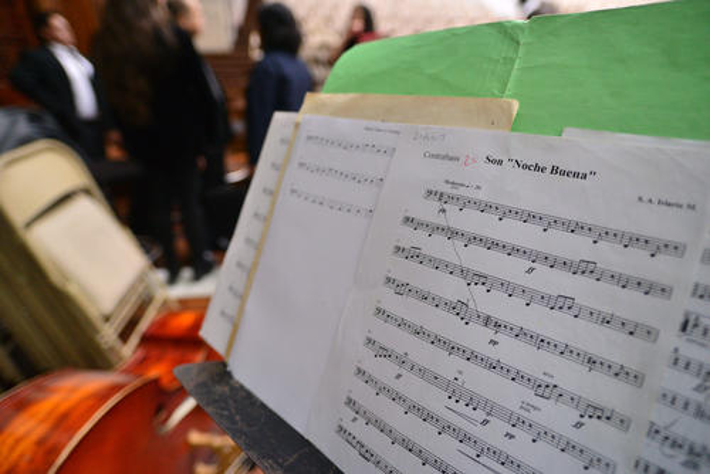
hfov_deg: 83.9
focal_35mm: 20
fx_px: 395
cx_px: 355
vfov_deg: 62.0
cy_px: 237
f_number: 2.8
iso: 2000
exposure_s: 1/125
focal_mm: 20
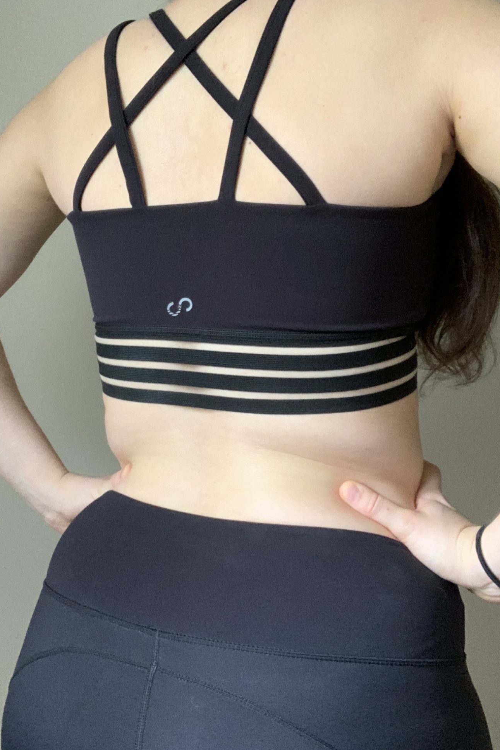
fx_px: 916
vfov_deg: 44.5
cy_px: 377
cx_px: 238
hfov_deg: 30.5
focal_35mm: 44
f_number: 2.2
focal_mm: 2.87
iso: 320
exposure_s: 1/37
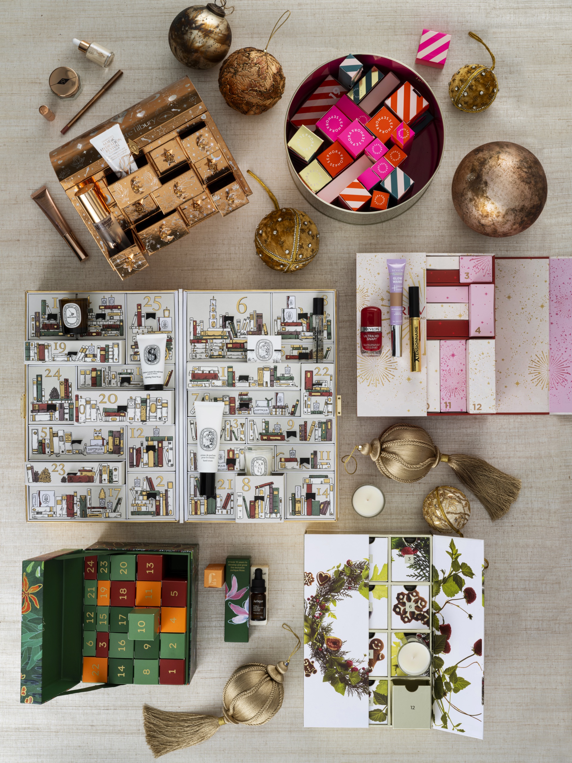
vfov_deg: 30.7
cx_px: 286
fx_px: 1388
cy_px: 382
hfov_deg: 23.3
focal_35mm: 63
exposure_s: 1/100
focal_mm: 80
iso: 160
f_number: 18
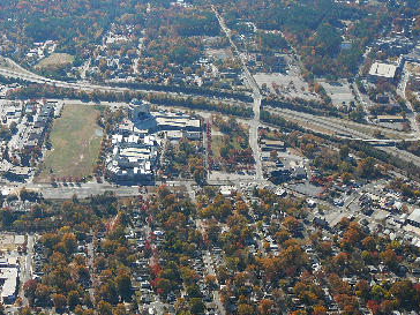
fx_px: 764
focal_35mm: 63
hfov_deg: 30.4
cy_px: 166
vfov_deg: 23.3
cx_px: 131
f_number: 3.2
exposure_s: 1/500
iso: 80
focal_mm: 6.4
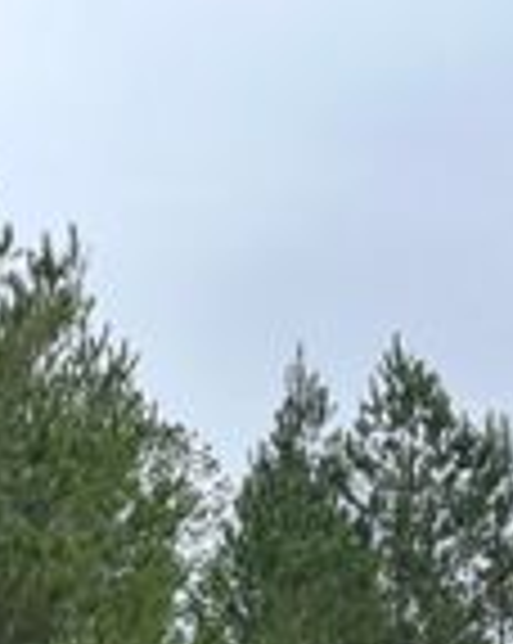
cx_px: -50
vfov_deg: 20.2
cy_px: 768
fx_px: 1693
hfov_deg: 16.7
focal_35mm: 89
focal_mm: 5.7
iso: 50
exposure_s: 1/354
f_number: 1.5
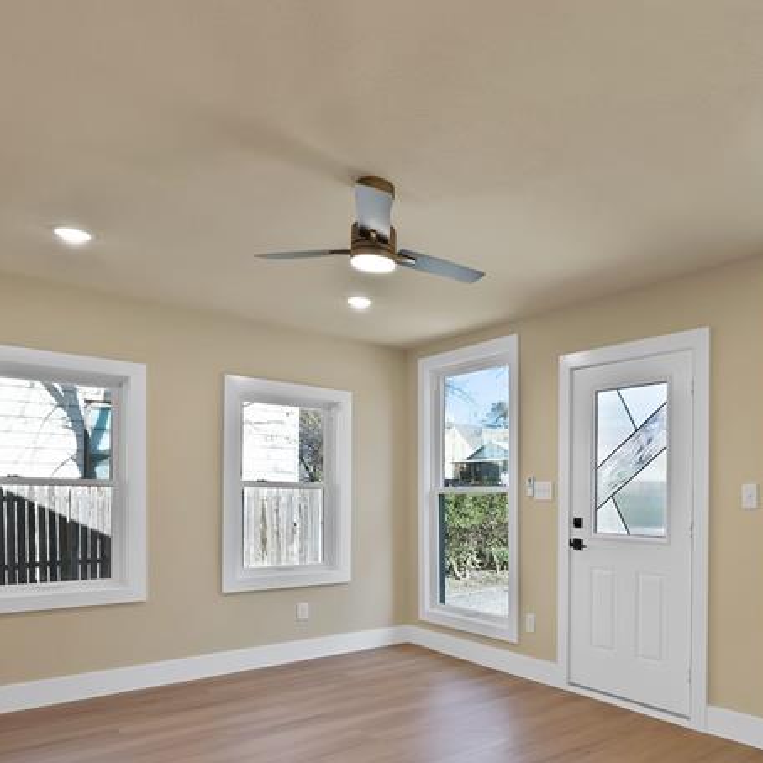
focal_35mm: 23
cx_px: 536
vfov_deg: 66.2
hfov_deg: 64.6
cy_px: 481
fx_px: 574
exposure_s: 1/13
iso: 640
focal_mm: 12
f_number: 9
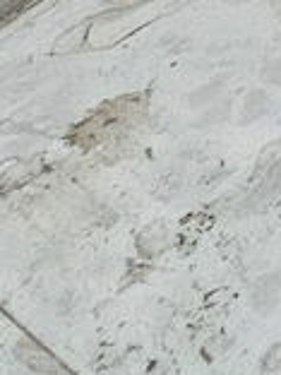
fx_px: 1440
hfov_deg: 7.2
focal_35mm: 133
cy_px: -885
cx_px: 1208
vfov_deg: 9.6
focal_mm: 2.2
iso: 640
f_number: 2.2
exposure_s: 1/33.4
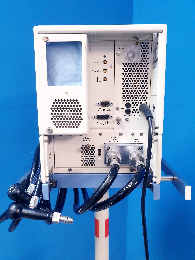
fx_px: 195
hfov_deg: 53.1
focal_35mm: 26
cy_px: 130
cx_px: 98
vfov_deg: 67.3
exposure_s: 1/50
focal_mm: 4.3
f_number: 2.4
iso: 320
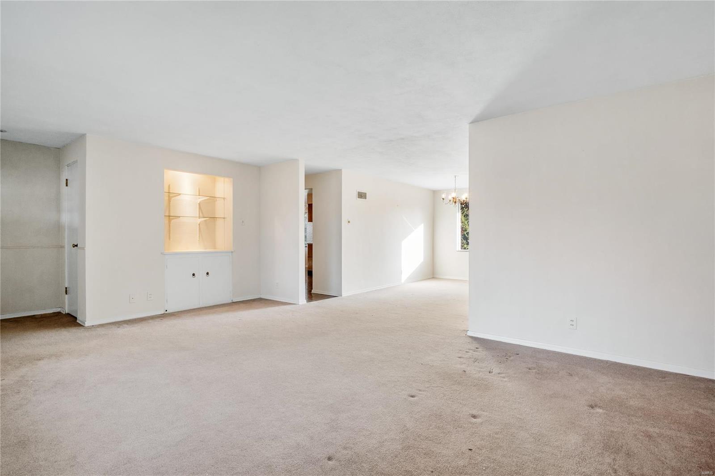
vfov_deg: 73.7
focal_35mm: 16
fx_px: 318
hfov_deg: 96.7
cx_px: 358
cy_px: 238
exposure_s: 1/4
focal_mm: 8
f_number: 10
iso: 400
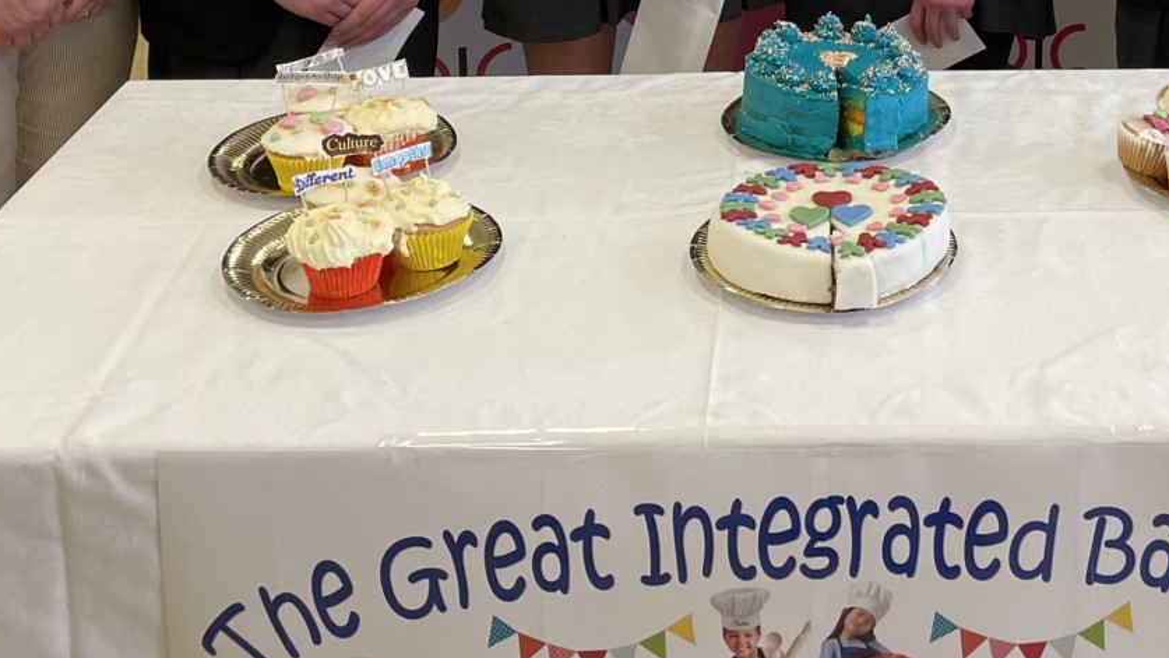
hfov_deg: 31.8
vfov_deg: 17.1
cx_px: 876
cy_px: -268
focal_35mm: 65
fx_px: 2015
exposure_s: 1/100
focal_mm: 4.2
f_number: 1.6
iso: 100
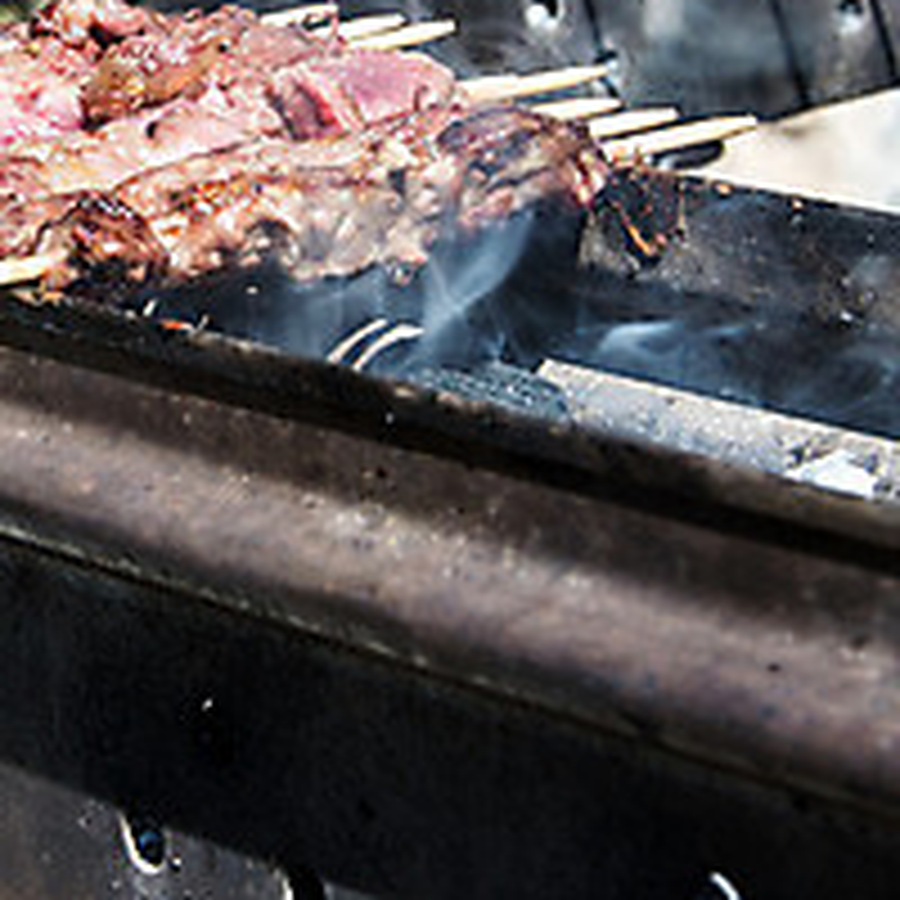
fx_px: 5412
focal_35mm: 184
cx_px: 162
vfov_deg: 9.5
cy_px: 148
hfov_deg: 9.5
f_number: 9
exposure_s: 1/125
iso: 100
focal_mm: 48
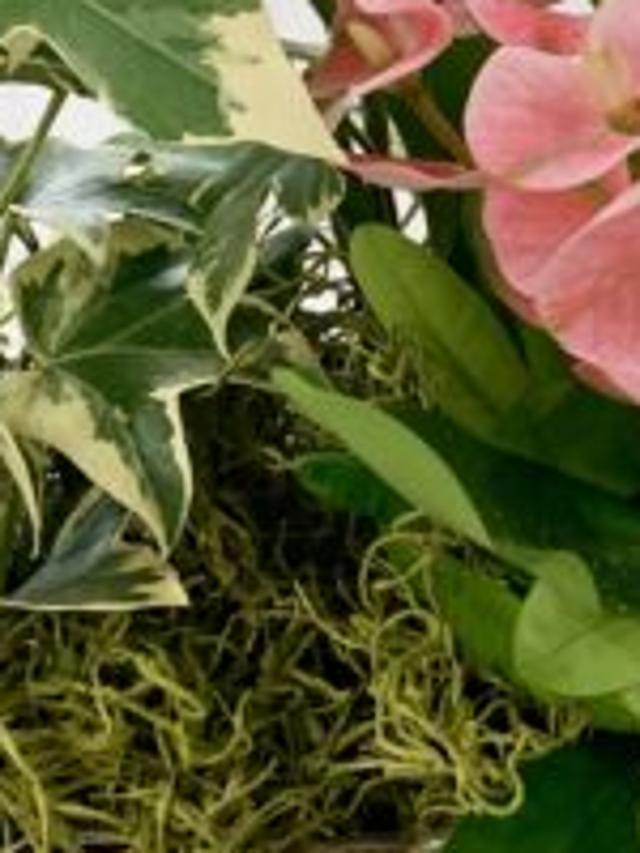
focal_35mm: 104
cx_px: 508
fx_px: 2564
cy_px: 136
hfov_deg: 14.2
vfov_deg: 18.7
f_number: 1.8
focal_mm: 4.25
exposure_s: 1/60
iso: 64
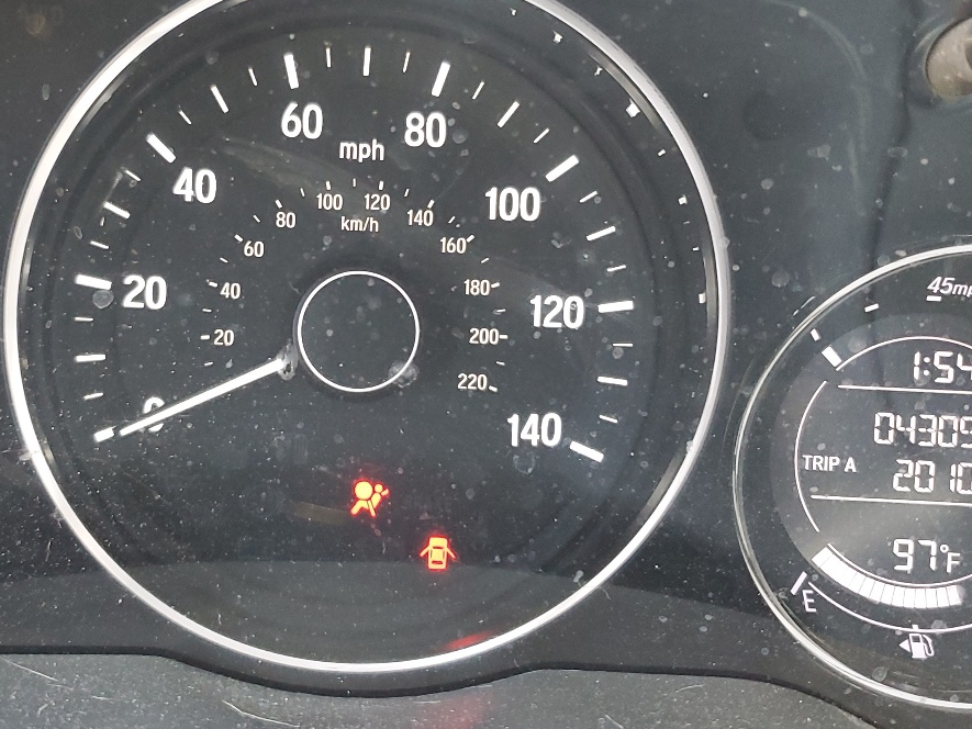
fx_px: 1320
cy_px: 305
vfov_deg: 30.8
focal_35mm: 47
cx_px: 335
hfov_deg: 40.0
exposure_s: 1/50
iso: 188
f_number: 1.5
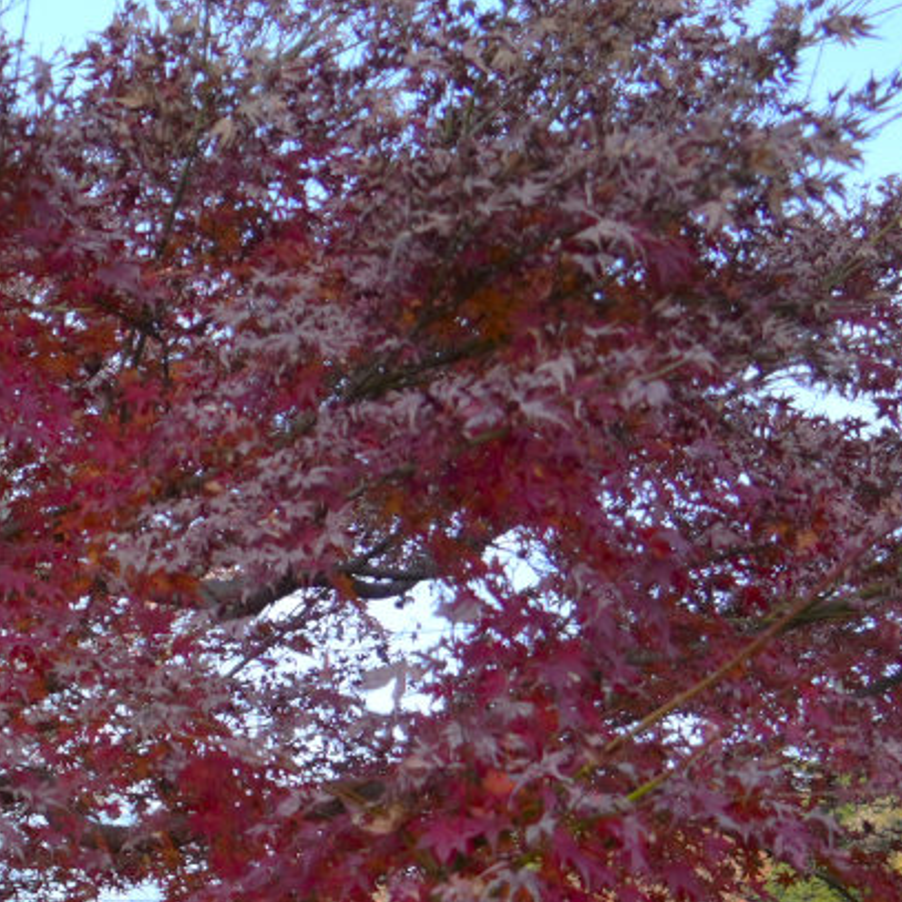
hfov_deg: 15.0
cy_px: 1180
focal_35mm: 107
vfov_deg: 15.5
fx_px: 3154
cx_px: -483
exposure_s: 1/640
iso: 320
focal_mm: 32
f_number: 4
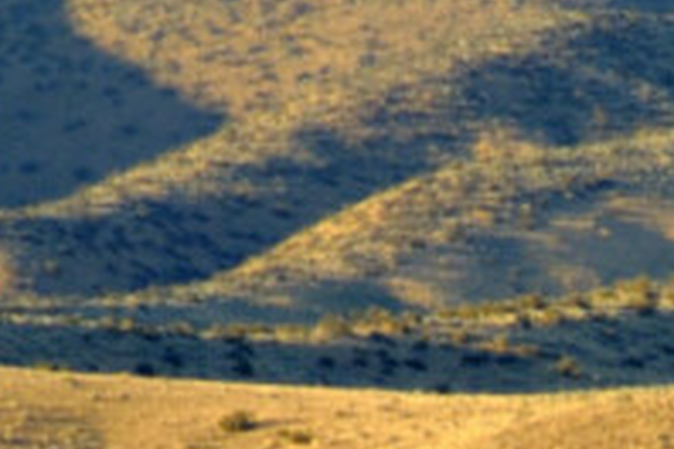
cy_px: 895
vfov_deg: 1.1
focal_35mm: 1291
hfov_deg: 1.6
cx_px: 1098
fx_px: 24168
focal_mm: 180
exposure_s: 1/200
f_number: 7.1
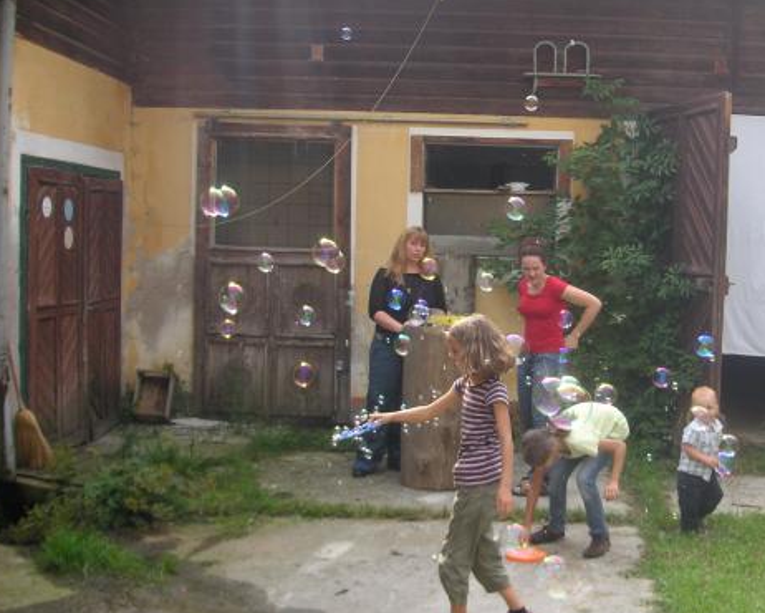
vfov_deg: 30.3
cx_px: 480
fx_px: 1133
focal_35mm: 50
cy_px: 313
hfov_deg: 37.1
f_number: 2.8
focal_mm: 6.1
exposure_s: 1/350
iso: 50
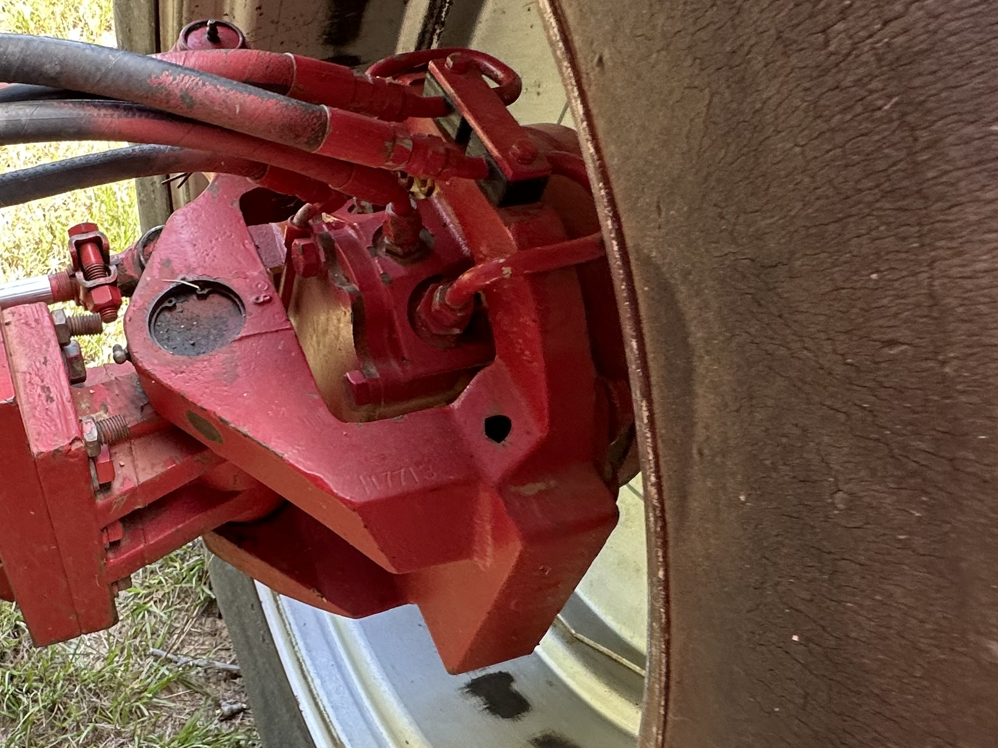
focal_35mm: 33
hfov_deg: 53.9
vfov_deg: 42.9
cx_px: 309
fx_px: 951
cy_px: 418
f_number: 2.2
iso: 125
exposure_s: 1/99
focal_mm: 2.22
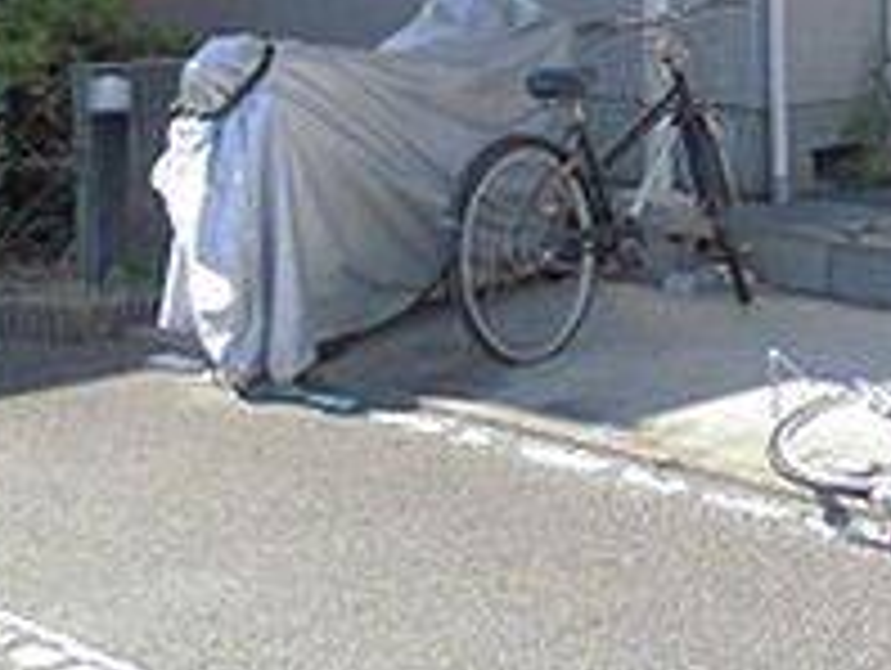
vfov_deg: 17.2
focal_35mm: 84
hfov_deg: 21.9
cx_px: 1012
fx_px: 2165
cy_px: -9
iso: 100
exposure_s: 1/320
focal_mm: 4.6
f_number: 3.5
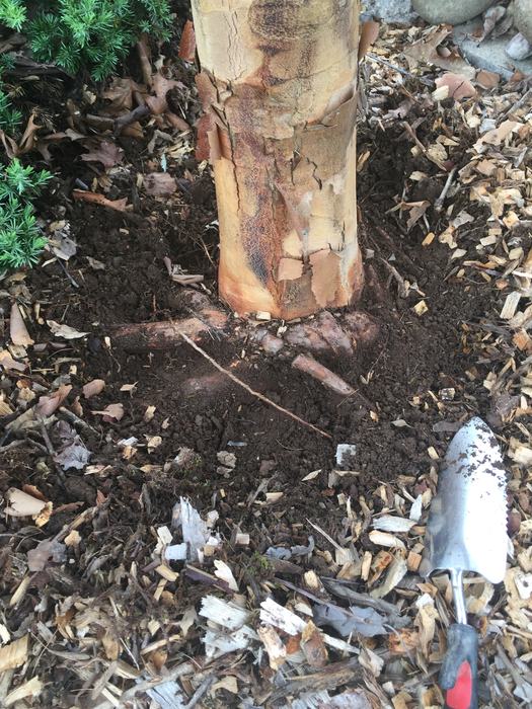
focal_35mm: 29
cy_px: 354
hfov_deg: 48.2
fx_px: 594
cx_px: 266
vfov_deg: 61.7
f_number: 2.2
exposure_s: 1/120
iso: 32
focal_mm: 4.15
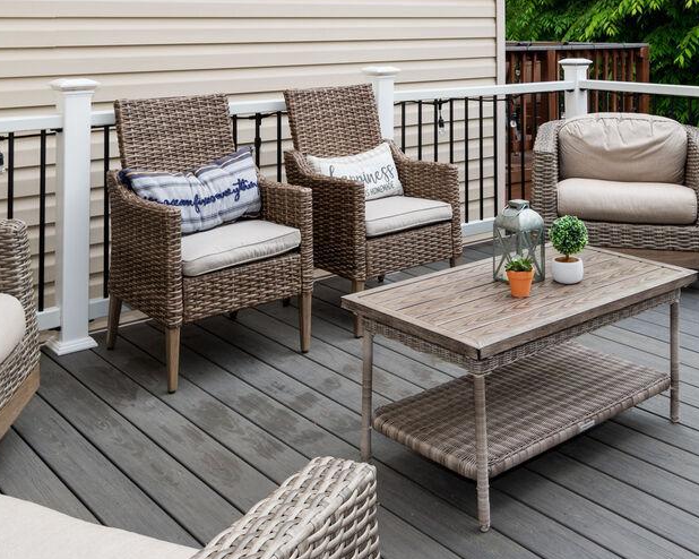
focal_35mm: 42
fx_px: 869
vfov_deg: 33.6
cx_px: 439
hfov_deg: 43.5
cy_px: 45
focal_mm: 16
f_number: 8
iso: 200
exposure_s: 1/50
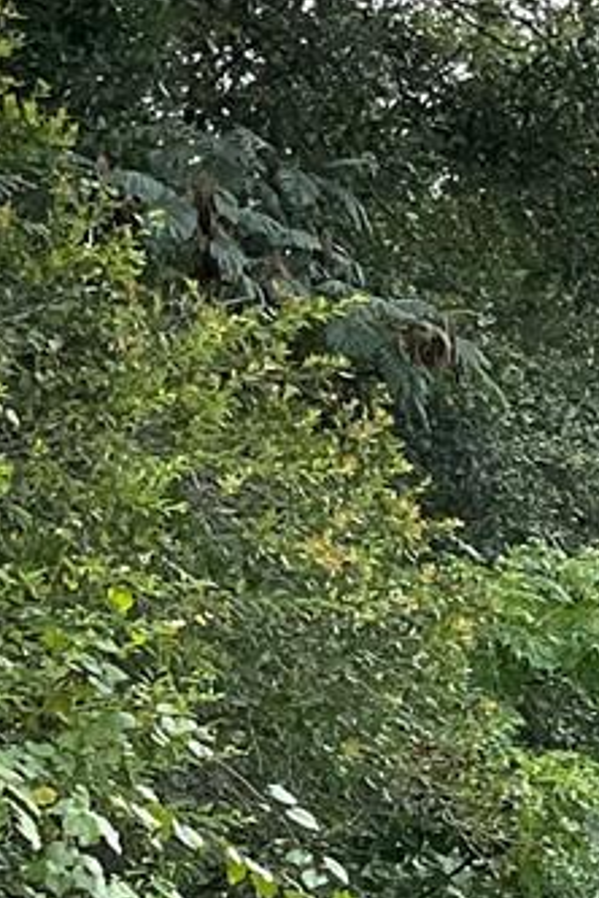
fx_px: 3619
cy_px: 1338
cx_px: 1233
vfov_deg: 13.4
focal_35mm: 145
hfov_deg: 8.9
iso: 16
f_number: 1.8
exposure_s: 1/574
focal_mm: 3
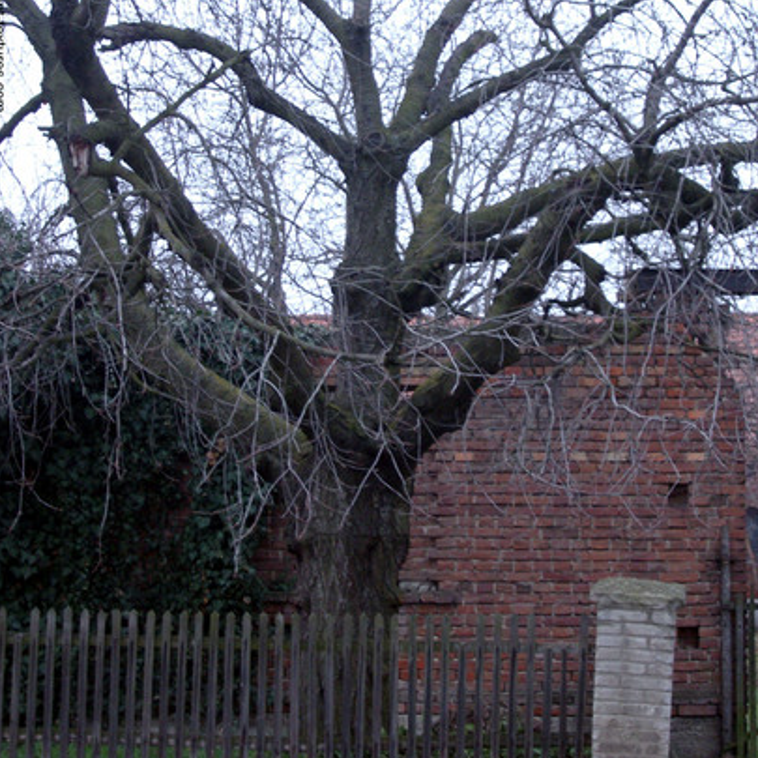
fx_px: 2577
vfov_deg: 16.7
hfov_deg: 16.7
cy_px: 277
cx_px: 377
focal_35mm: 104
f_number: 4.2
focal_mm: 17.7
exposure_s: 1/50
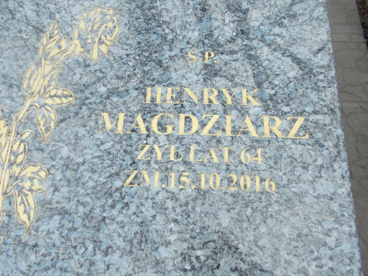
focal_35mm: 26
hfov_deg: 67.3
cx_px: 184
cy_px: 138
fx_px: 276
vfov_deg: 53.1
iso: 80
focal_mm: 4.6
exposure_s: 1/320
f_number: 3.2
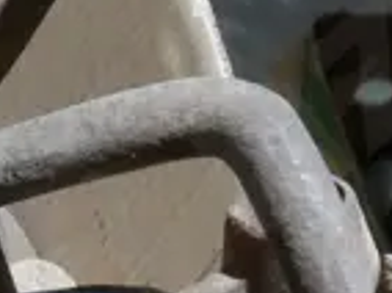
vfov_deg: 5.6
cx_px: -715
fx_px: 2781
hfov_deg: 7.3
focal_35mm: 246
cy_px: 890
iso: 1250
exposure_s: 1/60
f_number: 5.6
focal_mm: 17
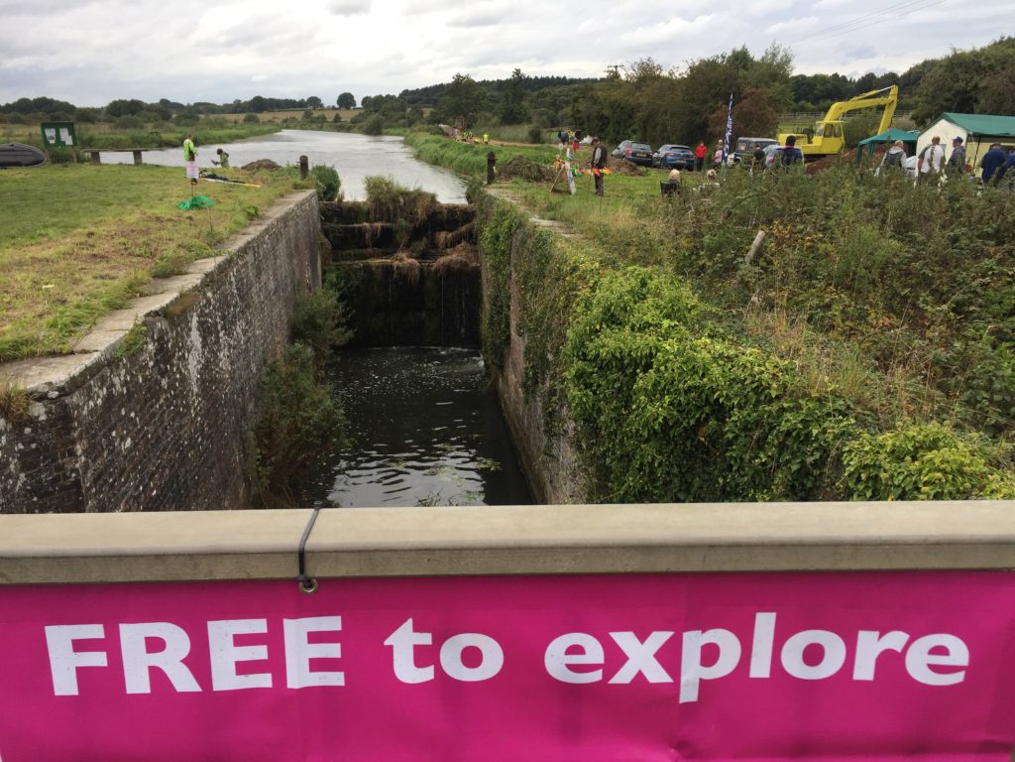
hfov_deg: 61.7
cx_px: 508
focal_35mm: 29
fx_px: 850
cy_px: 381
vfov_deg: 48.2
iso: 32
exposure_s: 1/482
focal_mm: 4.15
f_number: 2.2
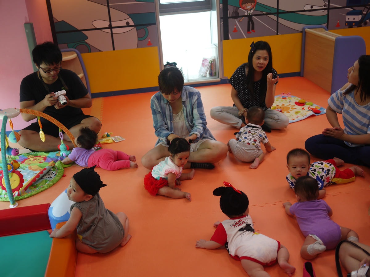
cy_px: 138
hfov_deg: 46.8
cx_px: 185
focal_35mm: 40
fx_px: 428
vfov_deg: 36.0
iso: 160
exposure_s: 1/200
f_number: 1.7
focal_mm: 20
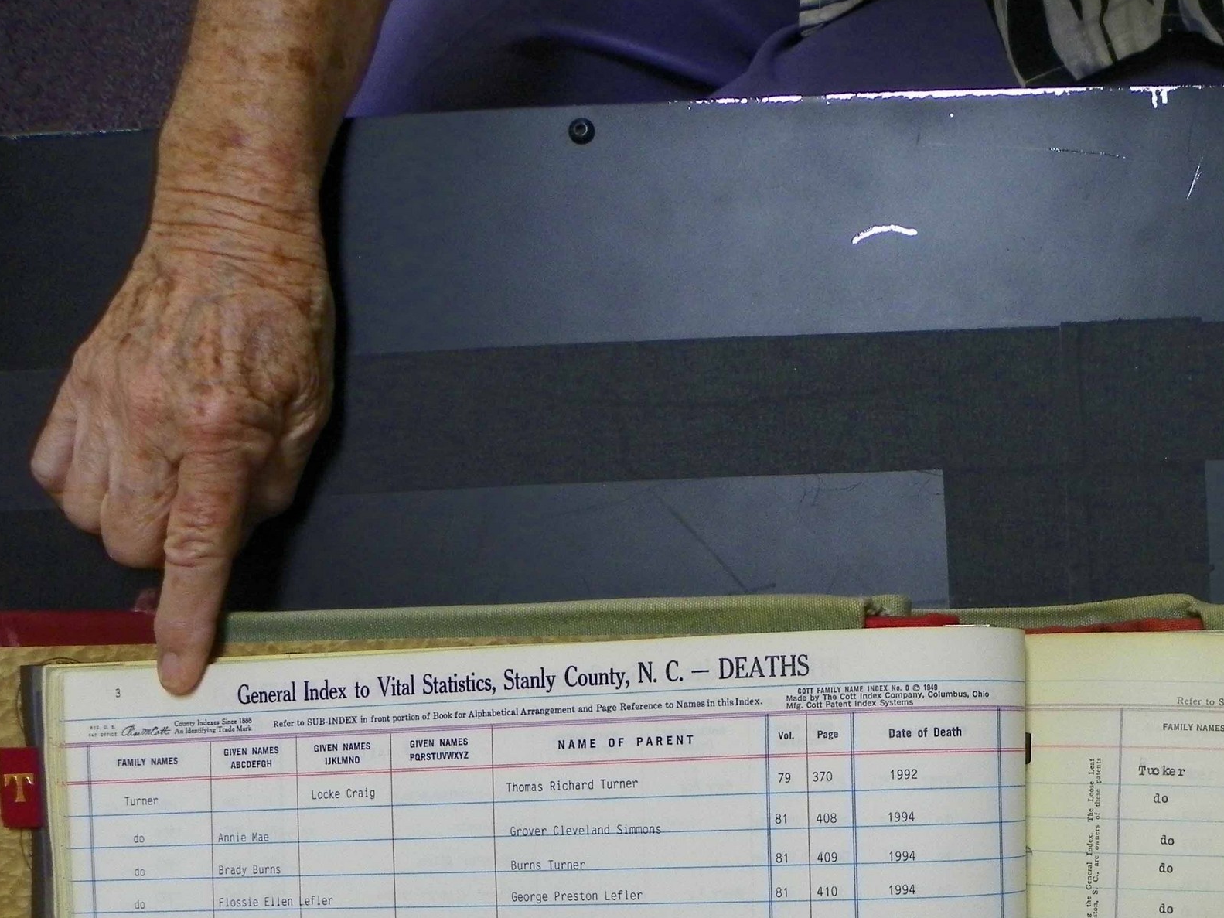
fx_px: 1626
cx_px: 1067
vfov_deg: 30.4
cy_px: 797
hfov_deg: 38.8
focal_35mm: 46
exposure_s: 1/30
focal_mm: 4.6
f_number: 2.8
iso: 100
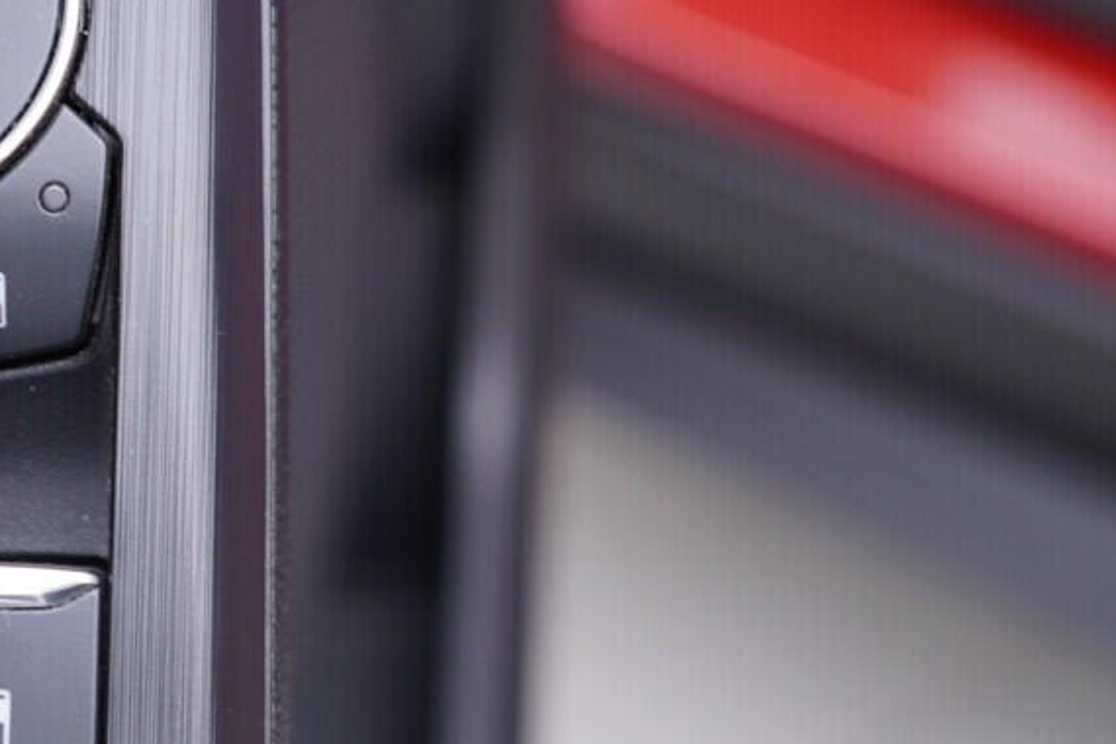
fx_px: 2821
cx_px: -80
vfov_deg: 15.0
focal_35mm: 91
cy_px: 507
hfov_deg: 21.4
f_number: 2.8
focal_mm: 24
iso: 200
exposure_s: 1/40
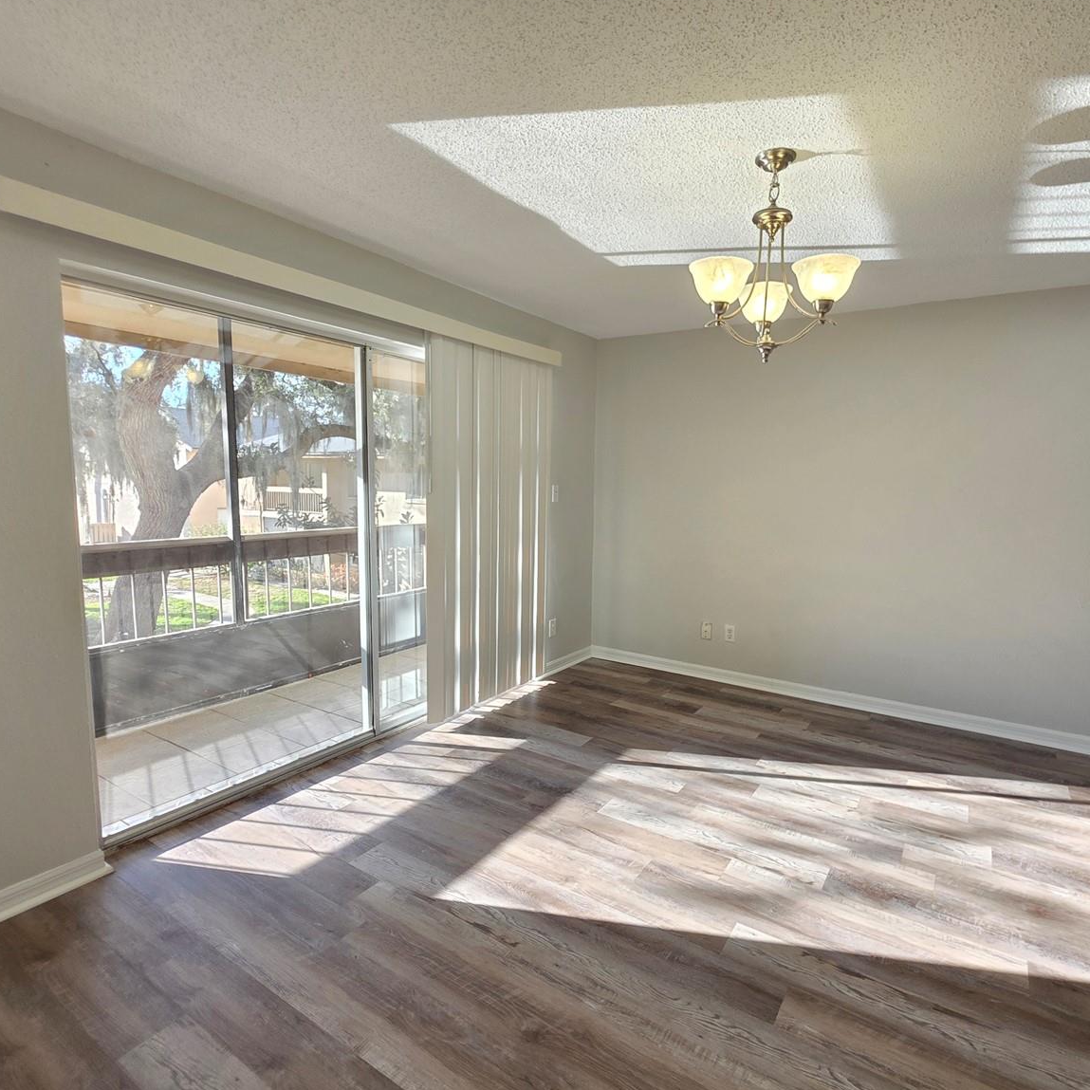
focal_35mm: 16
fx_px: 570
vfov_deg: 87.4
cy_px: 555
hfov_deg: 86.8
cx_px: 627
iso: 80
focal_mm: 2.2
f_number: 1.9
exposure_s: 1/120
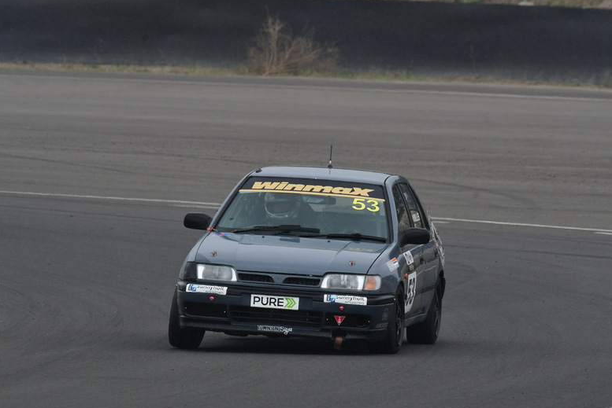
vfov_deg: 1.8
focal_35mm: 772
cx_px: 313
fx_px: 13131
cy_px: 207
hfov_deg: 2.7
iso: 640
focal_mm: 500
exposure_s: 1/640
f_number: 11
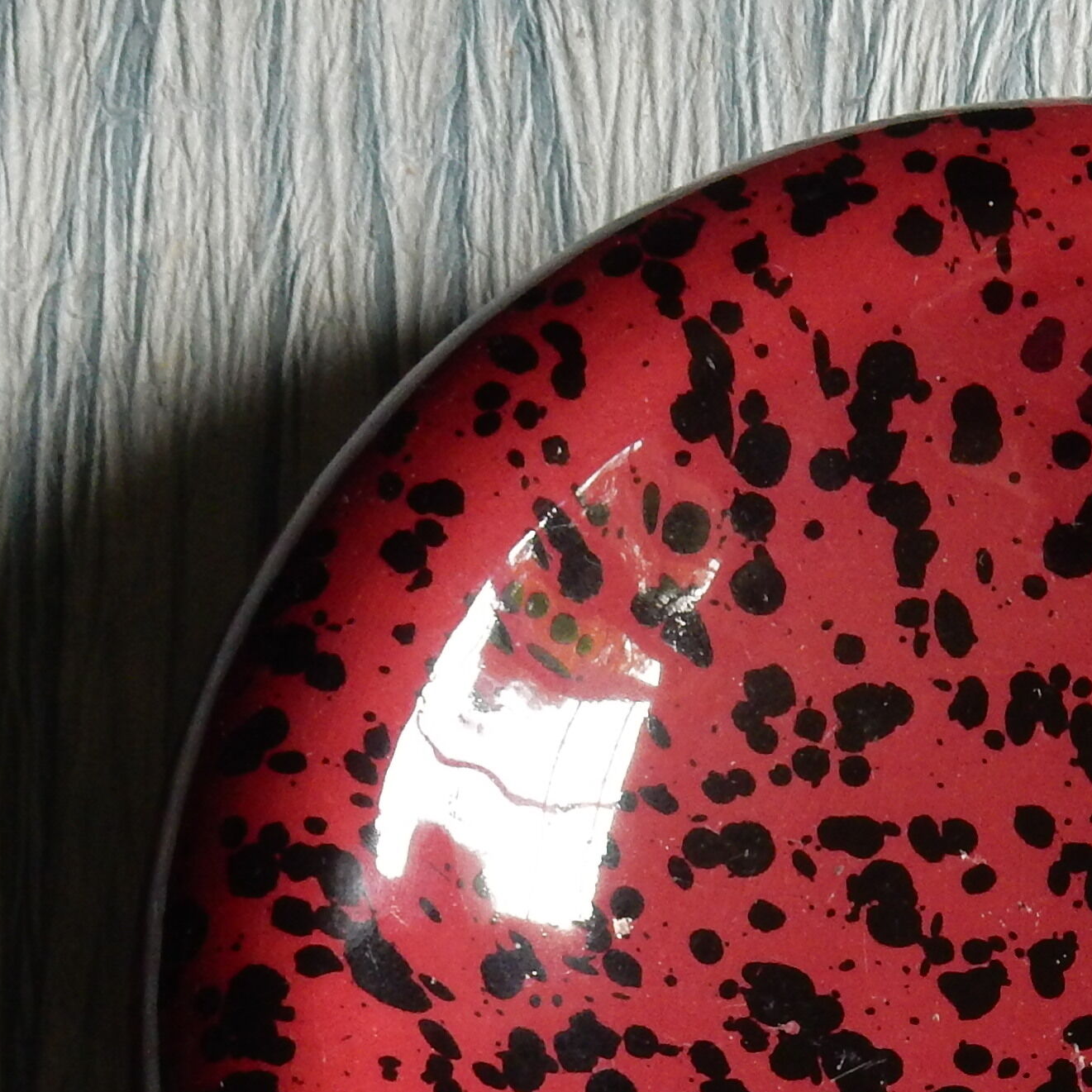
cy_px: 1018
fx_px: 3962
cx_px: 1137
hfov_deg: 15.4
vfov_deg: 15.5
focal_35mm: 111
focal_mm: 6.4
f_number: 4
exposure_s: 1/30
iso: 250
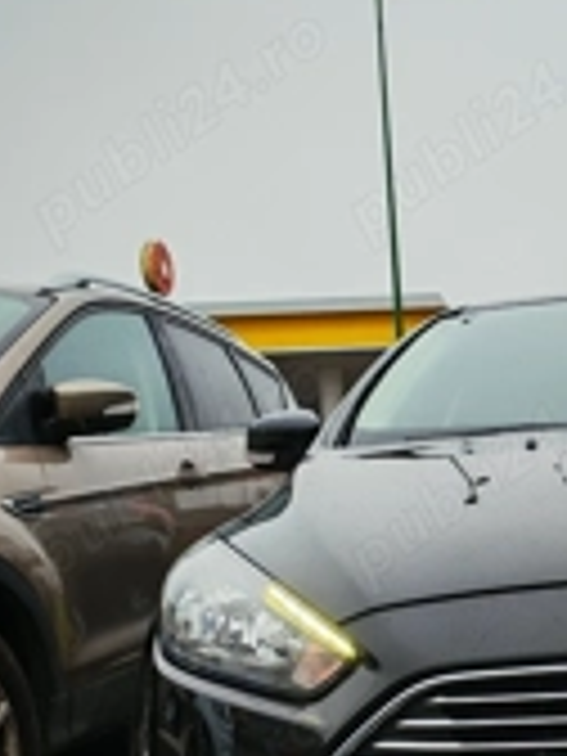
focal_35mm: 57
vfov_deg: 33.3
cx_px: 652
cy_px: 544
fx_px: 1245
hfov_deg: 23.7
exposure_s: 1/86
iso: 320
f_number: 1.9
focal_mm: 6.12
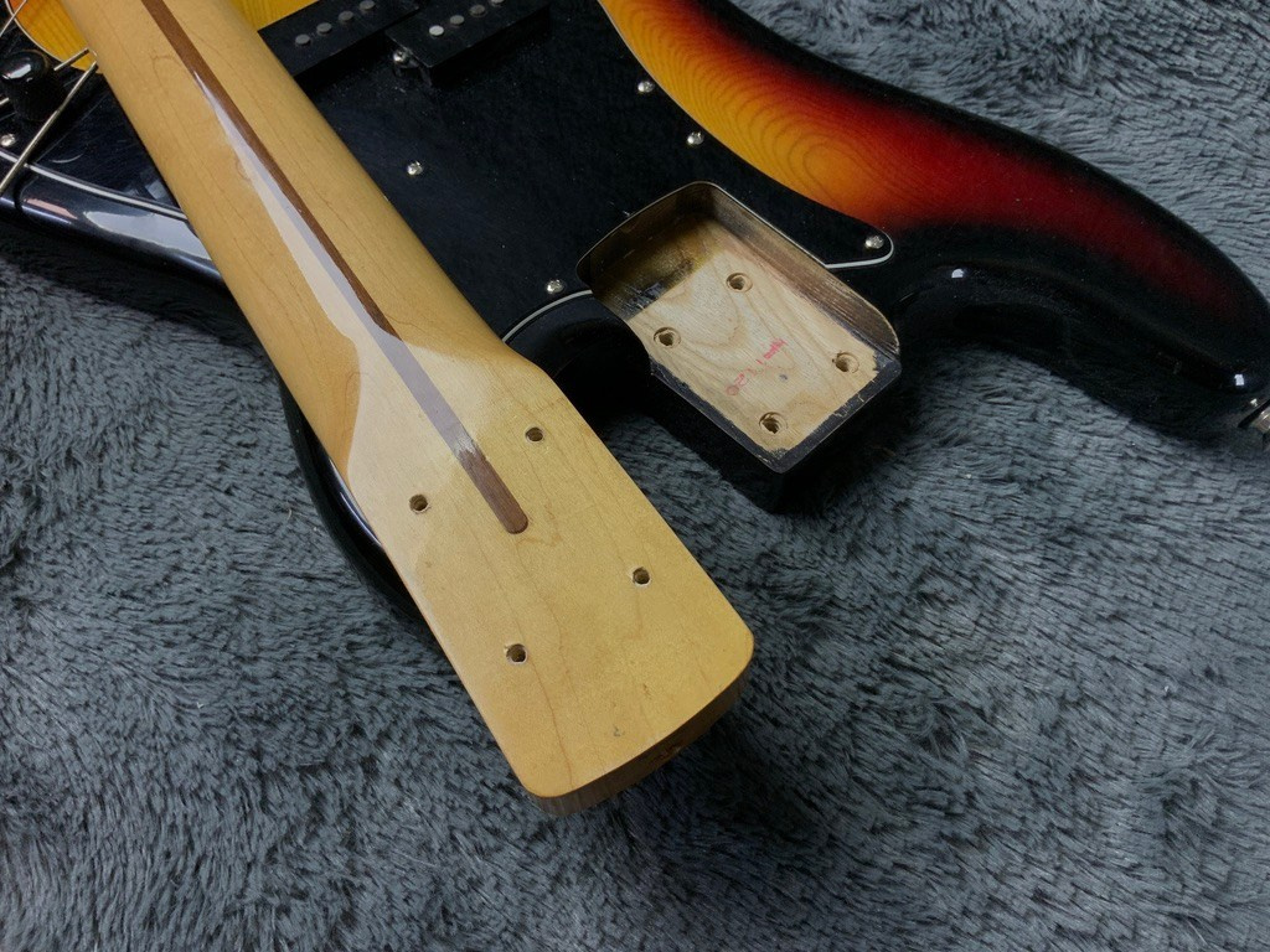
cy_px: 476
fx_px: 1064
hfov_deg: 61.7
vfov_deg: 48.2
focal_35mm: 29
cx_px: 635
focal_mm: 3
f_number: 1.8
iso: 40
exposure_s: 1/122
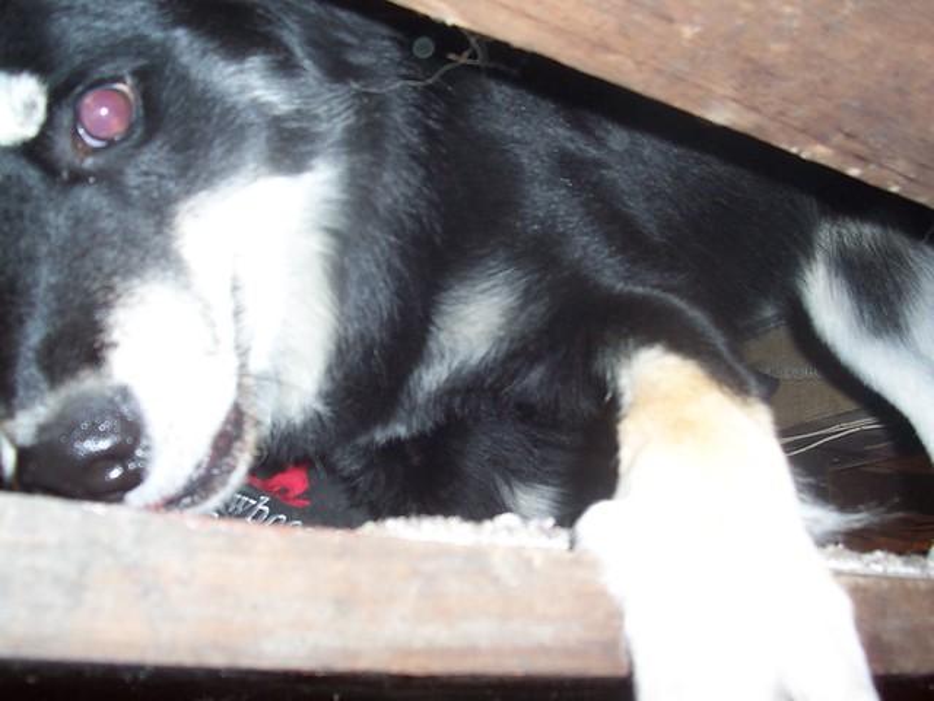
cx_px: 467
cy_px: 350
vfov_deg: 38.7
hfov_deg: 50.1
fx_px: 998
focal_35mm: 37
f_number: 2.8
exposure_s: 1/60
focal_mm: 5.6
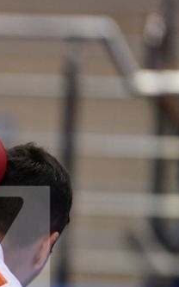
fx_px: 8605
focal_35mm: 1102
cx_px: -322
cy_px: 265
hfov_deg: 1.2
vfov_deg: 1.9
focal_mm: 200
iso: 1000
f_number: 2.8
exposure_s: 1/1000
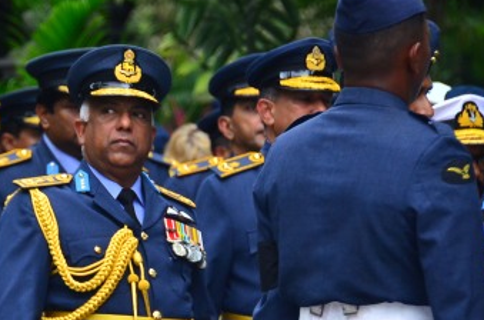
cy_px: 215
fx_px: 5336
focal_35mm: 398
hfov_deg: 5.2
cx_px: 121
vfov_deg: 3.4
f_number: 5.6
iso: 250
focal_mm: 150
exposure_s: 1/125
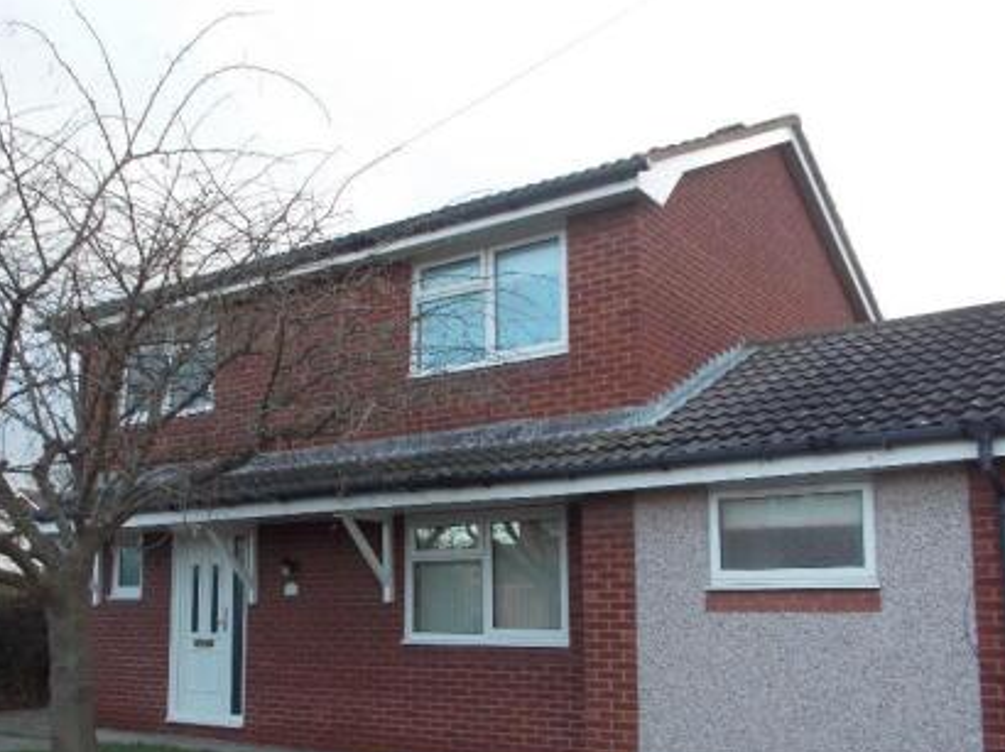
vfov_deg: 38.2
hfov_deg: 50.0
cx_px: 420
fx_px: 1074
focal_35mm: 37
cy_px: 496
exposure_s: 1/80
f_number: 3.2
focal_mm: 4.6
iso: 80
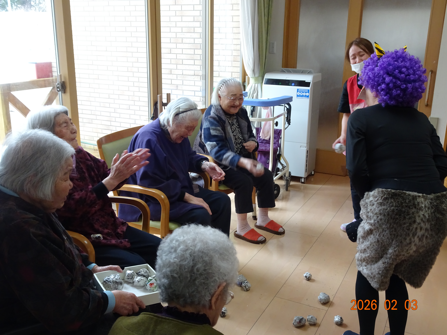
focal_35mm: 35
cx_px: 224
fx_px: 452
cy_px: 168
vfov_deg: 40.7
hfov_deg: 52.6
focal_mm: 5.98
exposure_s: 1/40
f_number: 4
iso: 250
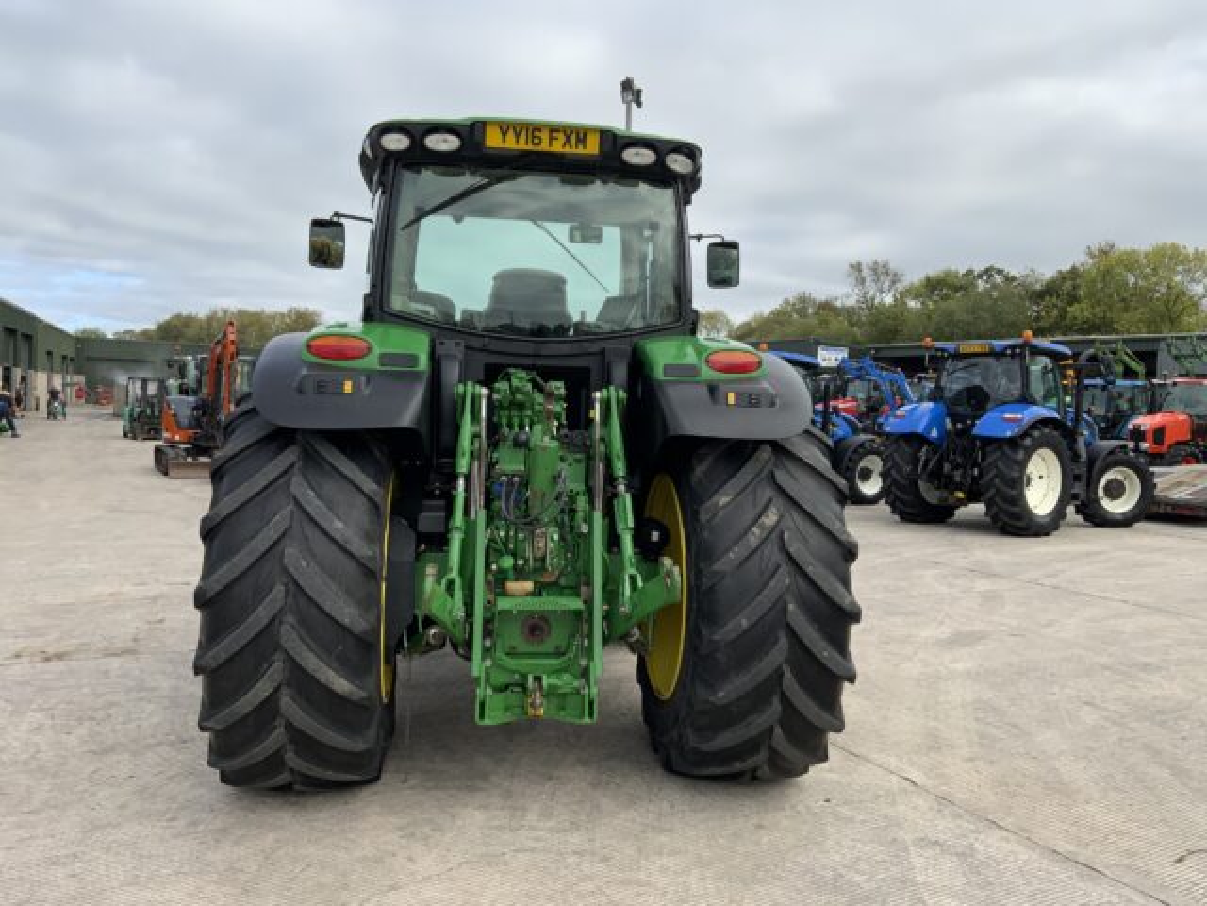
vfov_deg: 48.2
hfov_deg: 61.7
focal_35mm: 29
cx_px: 604
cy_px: 453
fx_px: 1011
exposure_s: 1/929
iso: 16
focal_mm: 3
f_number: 1.8
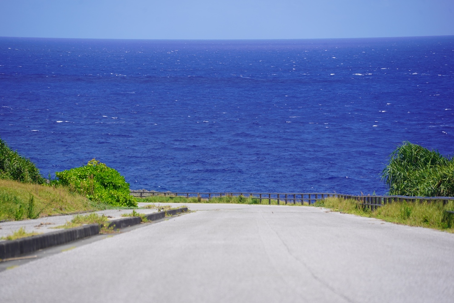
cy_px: 152
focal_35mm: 201
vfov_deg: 6.8
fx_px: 2535
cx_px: 227
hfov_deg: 10.2
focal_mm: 201
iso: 100
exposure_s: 1/320
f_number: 8
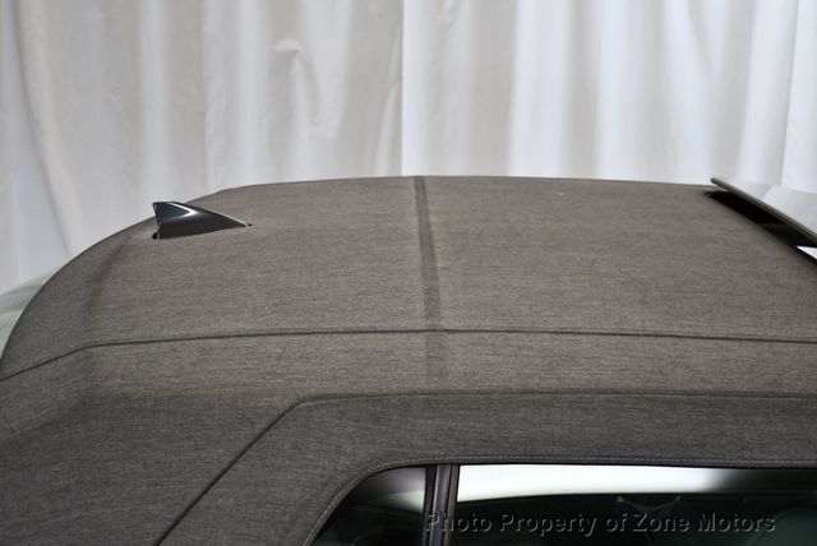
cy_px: 273
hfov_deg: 42.7
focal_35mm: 46
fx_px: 1045
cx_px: 408
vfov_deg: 29.3
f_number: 3.8
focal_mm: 23
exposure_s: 1/160
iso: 800
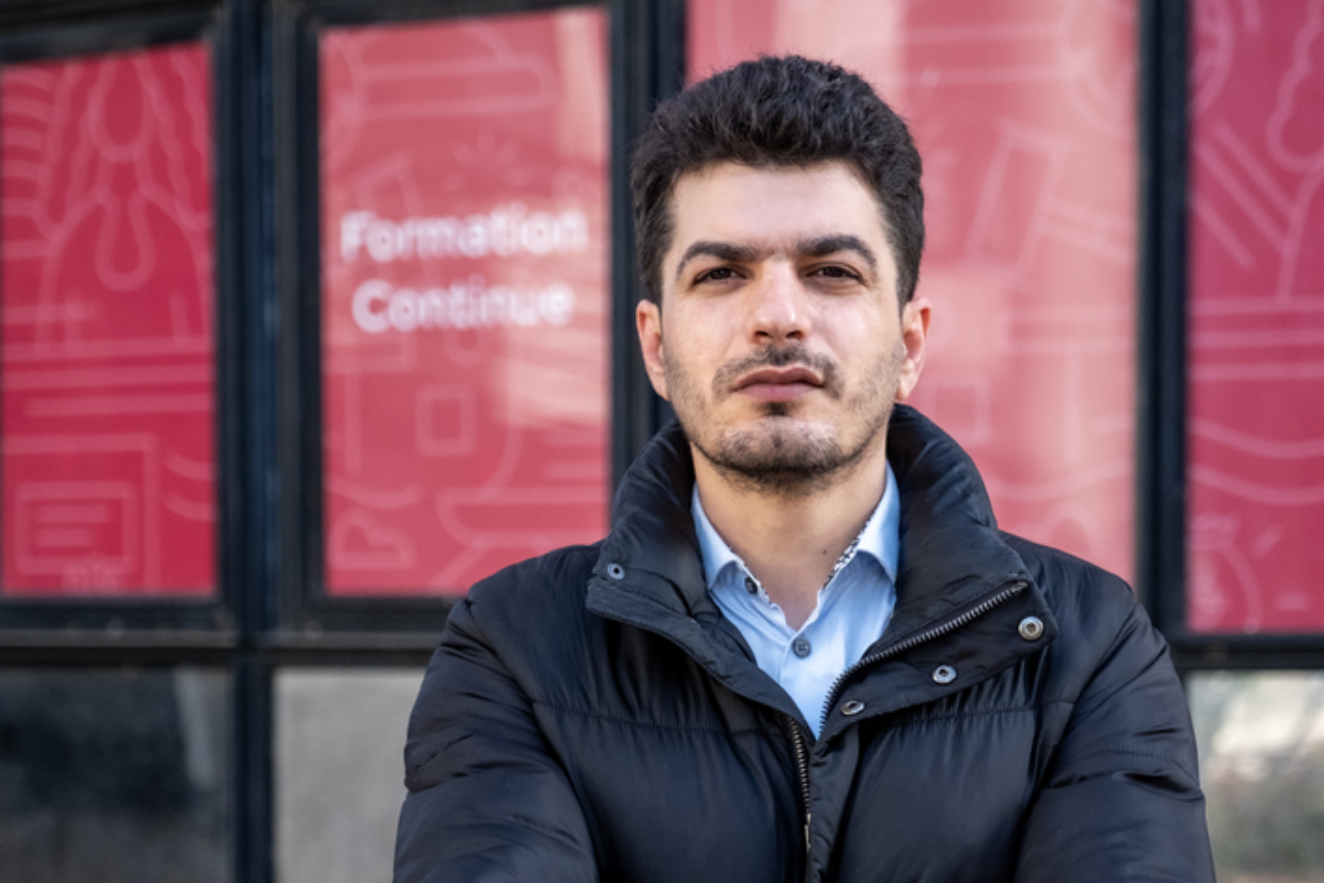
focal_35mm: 124
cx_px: 677
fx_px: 4561
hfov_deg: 16.5
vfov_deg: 11.0
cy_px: 654
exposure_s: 1/1600
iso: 800
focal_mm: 48.5
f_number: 2.8
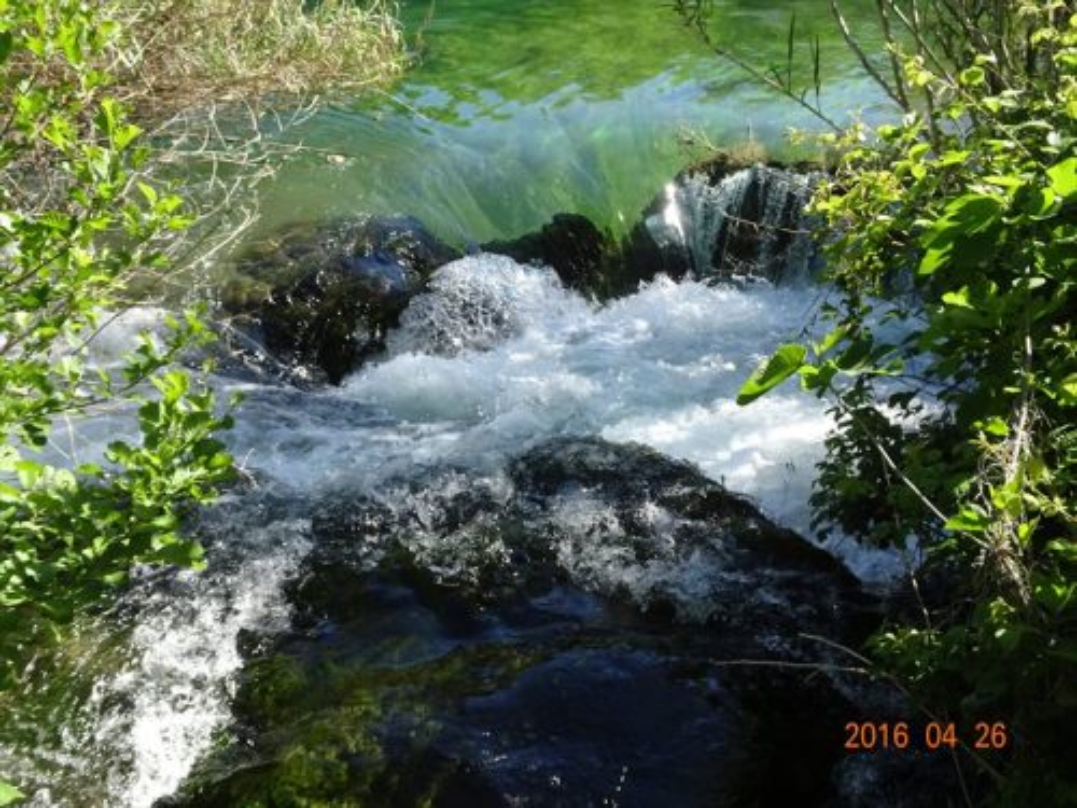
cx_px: 538
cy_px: 404
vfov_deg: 42.9
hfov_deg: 55.4
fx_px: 1027
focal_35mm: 33
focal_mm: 5.61
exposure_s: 1/400
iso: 160
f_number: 4
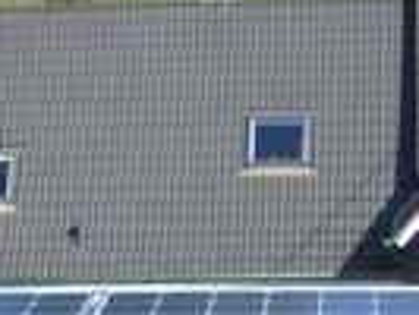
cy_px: 605
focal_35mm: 168
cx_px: 217
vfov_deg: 8.4
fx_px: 2035
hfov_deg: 11.8
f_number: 2.6
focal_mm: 5.8
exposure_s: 1/800
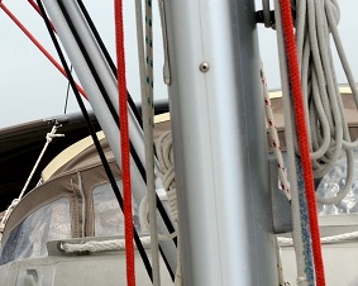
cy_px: 198
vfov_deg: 8.9
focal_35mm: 174
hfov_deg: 10.6
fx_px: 1839
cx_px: -228
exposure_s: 1/250
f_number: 8
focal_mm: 35
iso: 100
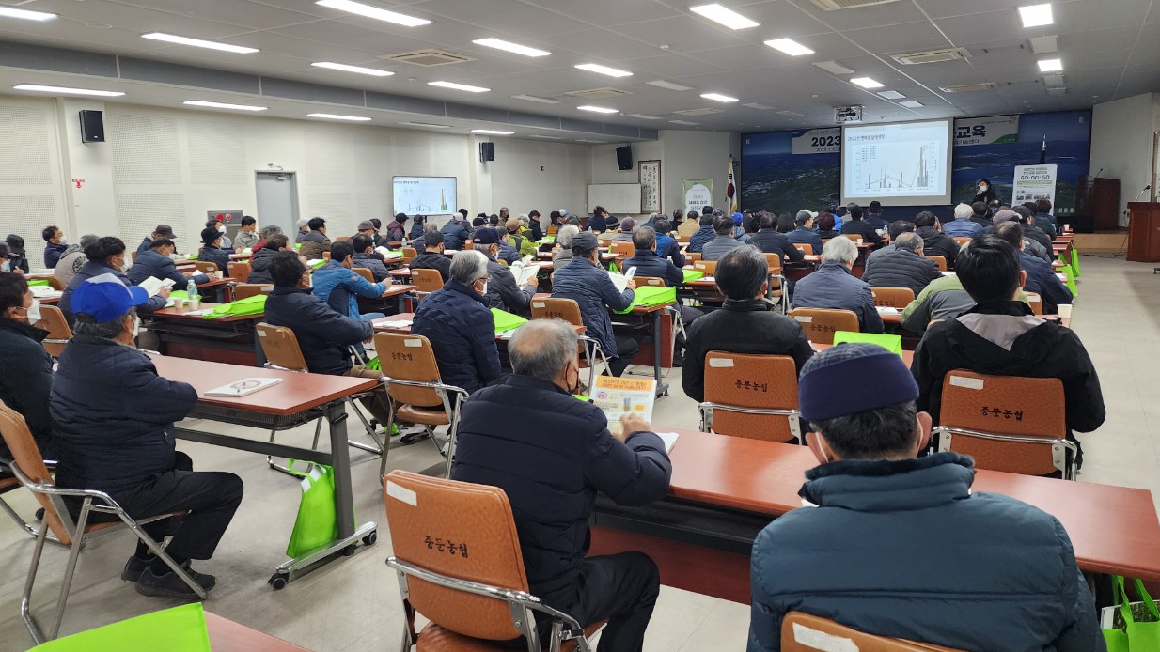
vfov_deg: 44.3
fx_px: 800
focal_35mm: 26
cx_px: 598
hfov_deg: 71.9
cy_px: 282
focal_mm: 6.4
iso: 250
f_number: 1.8
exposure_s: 1/120
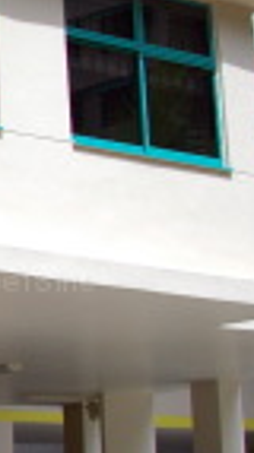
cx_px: -486
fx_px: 1311
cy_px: 211
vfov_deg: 19.7
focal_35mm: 109
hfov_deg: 9.1
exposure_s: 1/640
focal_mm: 18
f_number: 4.5
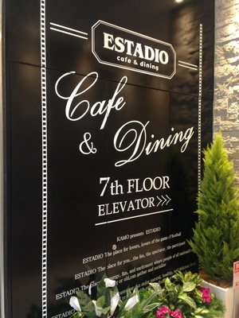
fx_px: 304
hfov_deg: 42.9
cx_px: 120
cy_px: 159
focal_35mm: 33
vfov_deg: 55.4
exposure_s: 1/20
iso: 200
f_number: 2.4
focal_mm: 4.12
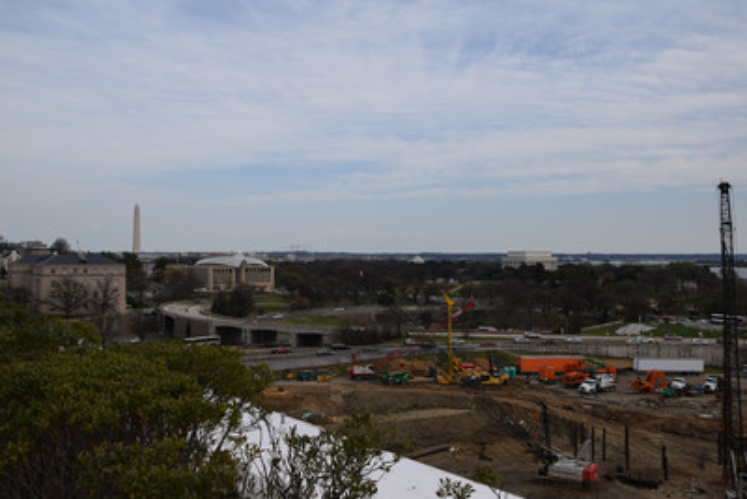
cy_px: 250
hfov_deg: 55.1
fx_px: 716
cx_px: 374
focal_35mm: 34
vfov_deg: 38.4
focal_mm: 23
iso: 200
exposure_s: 1/320
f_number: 9
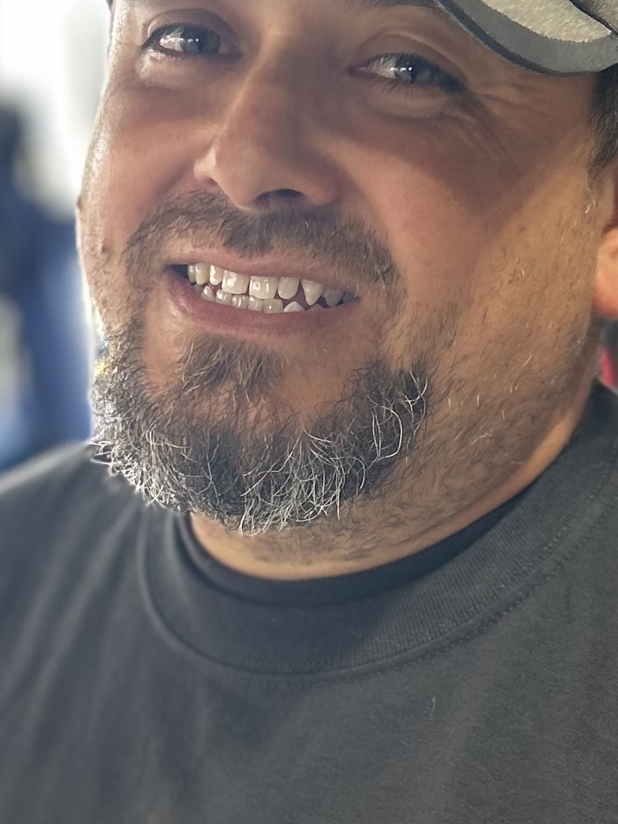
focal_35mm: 89
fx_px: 2119
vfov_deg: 21.9
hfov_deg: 16.6
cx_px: 335
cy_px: 537
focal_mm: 5.7
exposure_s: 1/121
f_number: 1.5
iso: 100
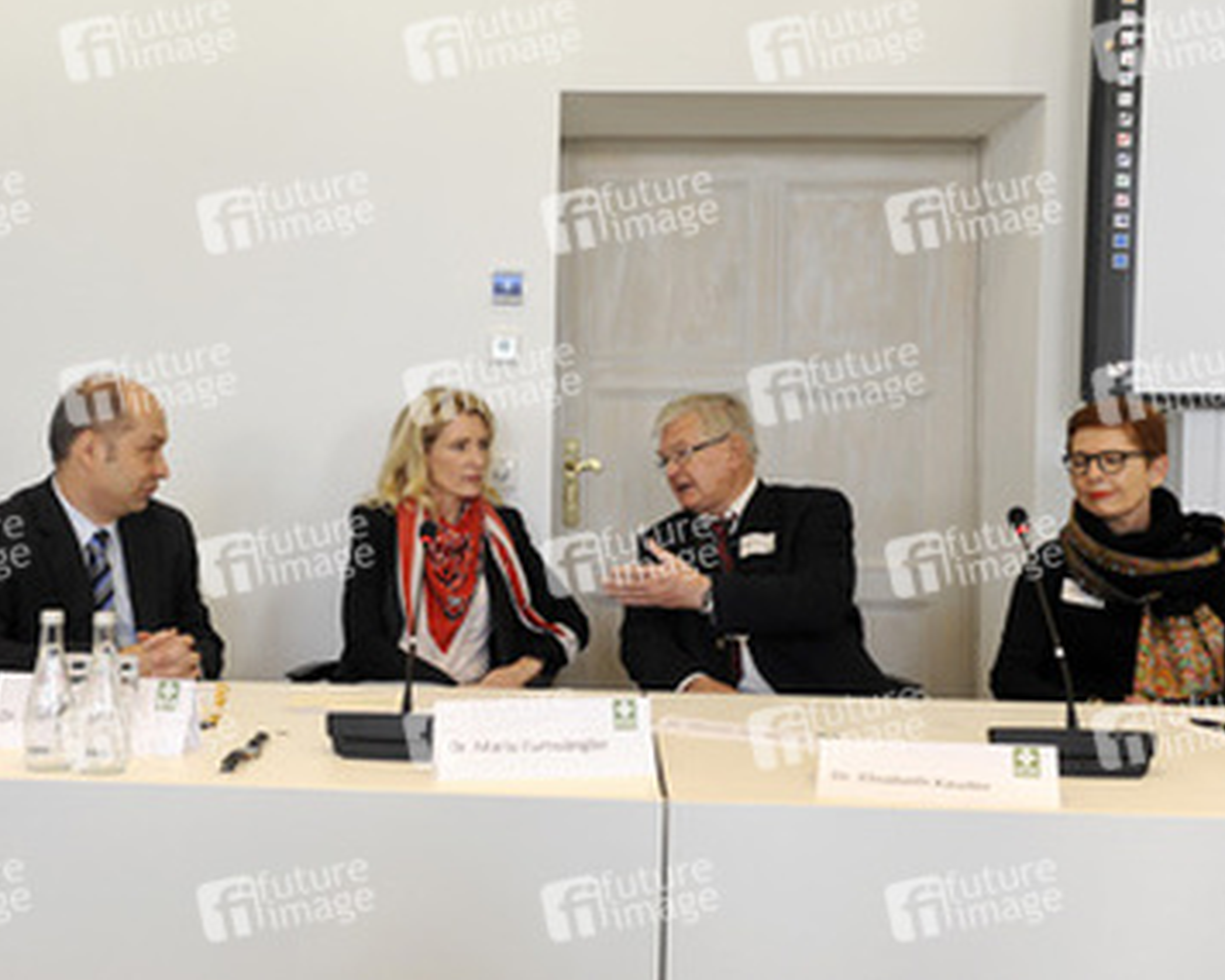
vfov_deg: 39.2
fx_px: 1378
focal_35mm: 38
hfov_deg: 47.8
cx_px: 537
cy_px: 471
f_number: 4
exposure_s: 1/125
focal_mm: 32
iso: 800
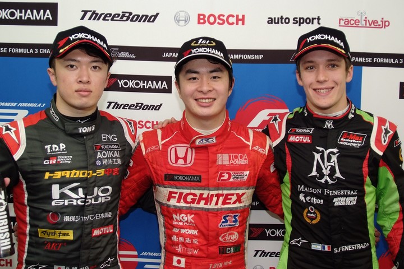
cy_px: 134
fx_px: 471
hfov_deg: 46.4
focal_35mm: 42
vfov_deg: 31.9
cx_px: 202
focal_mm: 28
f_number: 3.5
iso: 400
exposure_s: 1/125
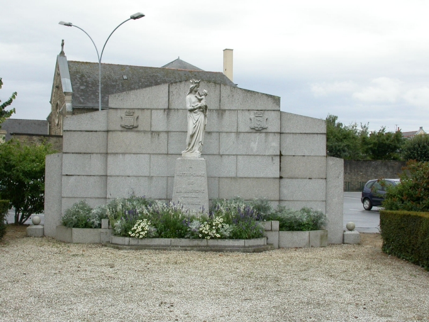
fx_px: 632
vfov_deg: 28.6
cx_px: 214
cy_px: 161
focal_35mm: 51
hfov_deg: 37.5
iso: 100
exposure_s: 1/270
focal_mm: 10.6
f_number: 5.8
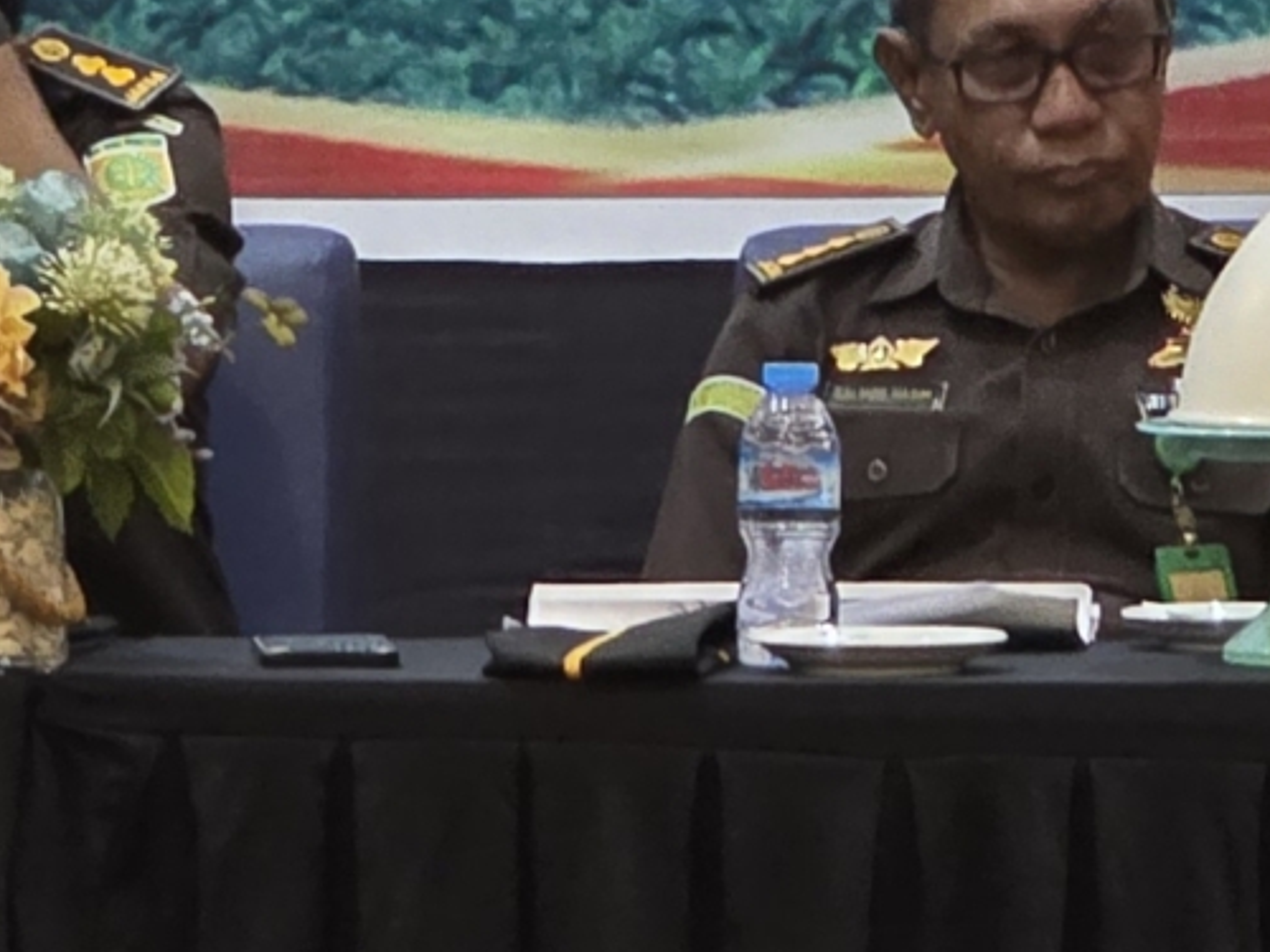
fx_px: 12951
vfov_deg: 4.2
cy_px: -371
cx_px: 455
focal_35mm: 353
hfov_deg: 5.6
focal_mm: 7.9
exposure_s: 1/40.1
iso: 320
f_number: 2.4
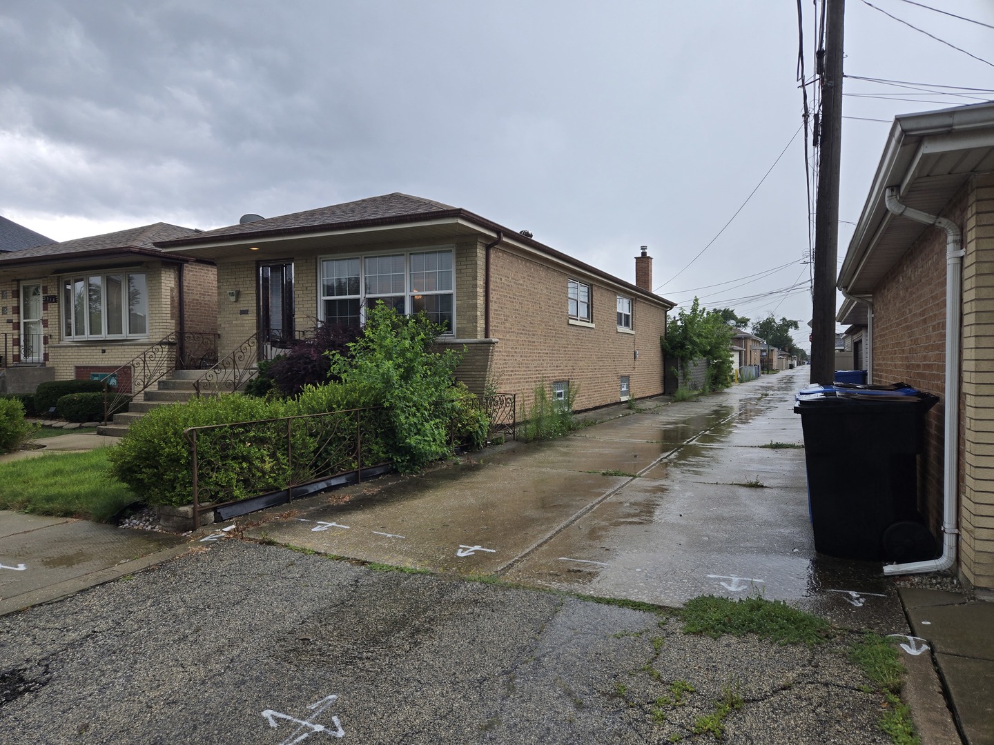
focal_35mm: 23
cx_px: 497
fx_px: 660
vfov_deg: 58.9
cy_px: 372
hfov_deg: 73.9
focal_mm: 5.4
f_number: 1.8
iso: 40
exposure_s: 1/180
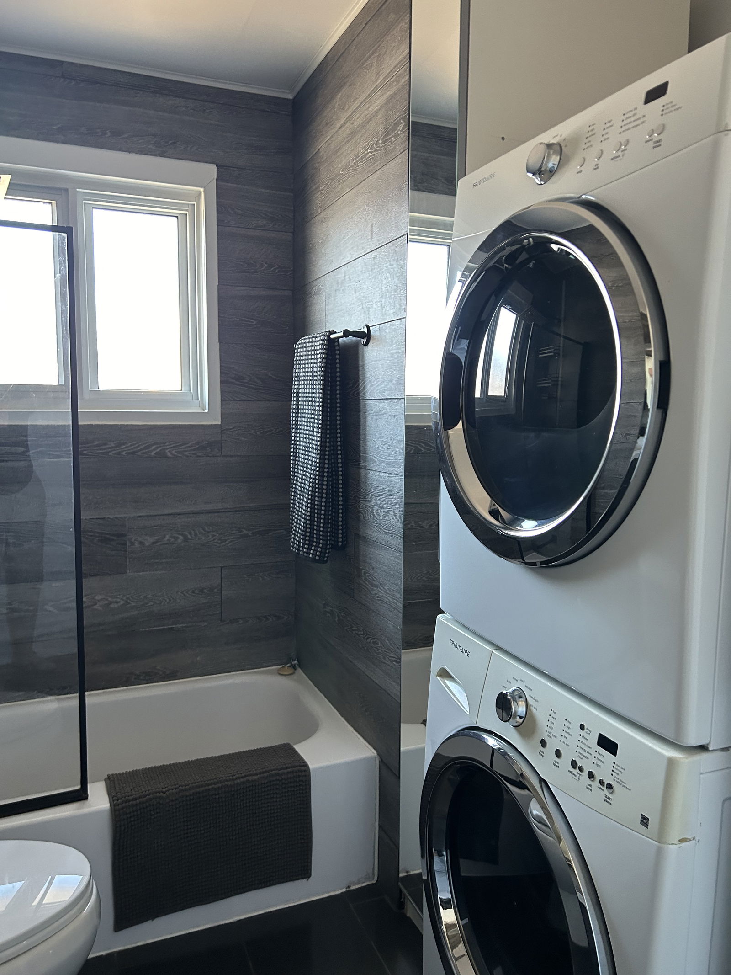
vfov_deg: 67.3
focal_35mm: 26
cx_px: 366
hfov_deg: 53.1
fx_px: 732
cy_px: 488
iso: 320
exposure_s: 1/60
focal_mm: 5.7
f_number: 1.5
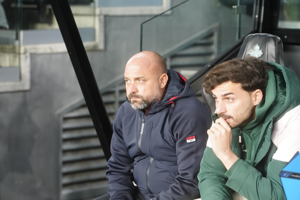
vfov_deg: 9.7
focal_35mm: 141
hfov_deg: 14.6
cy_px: 100
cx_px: 150
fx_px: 1175
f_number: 5
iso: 4000
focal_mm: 141
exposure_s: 1/320
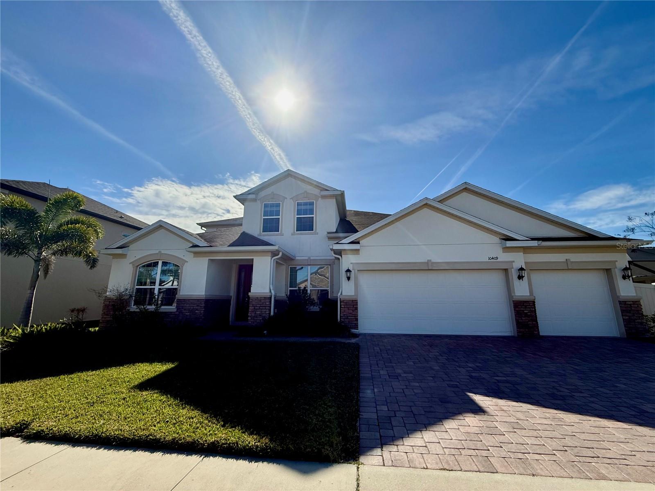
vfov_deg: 85.7
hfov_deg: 102.1
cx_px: 328
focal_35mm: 14
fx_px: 265
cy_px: 246
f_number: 2.2
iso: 80
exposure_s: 1/4762
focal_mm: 2.22
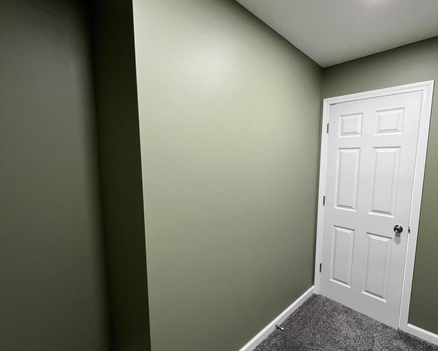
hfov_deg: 92.0
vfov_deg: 80.2
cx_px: 261
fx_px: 207
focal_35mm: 16
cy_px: 190
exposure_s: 1/60
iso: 160
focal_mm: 1.57
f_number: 1.8
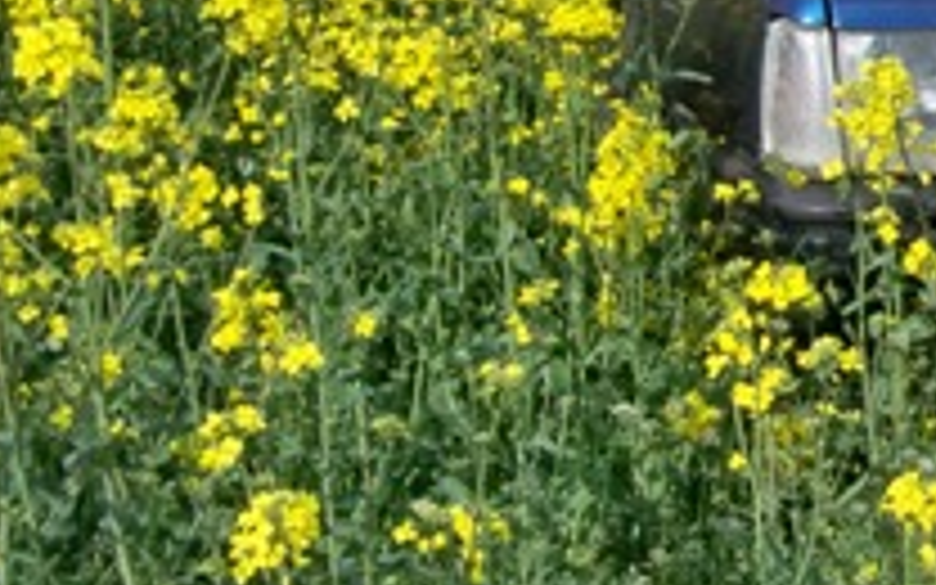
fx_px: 3648
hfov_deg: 13.8
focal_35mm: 143
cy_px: -333
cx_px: 1382
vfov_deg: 8.9
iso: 100
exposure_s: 1/1000
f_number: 3.5
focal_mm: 6.2
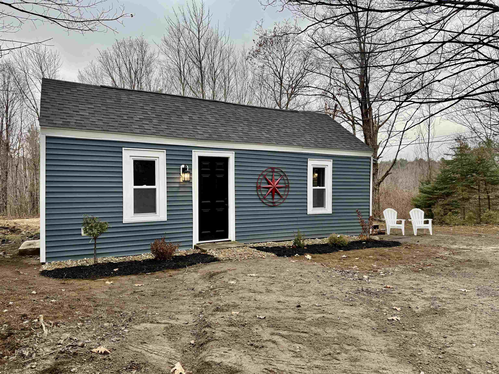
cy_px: 187
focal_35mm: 24
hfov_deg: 71.6
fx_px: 346
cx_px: 250
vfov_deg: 56.8
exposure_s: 1/332
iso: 100
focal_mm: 6.76
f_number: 1.78
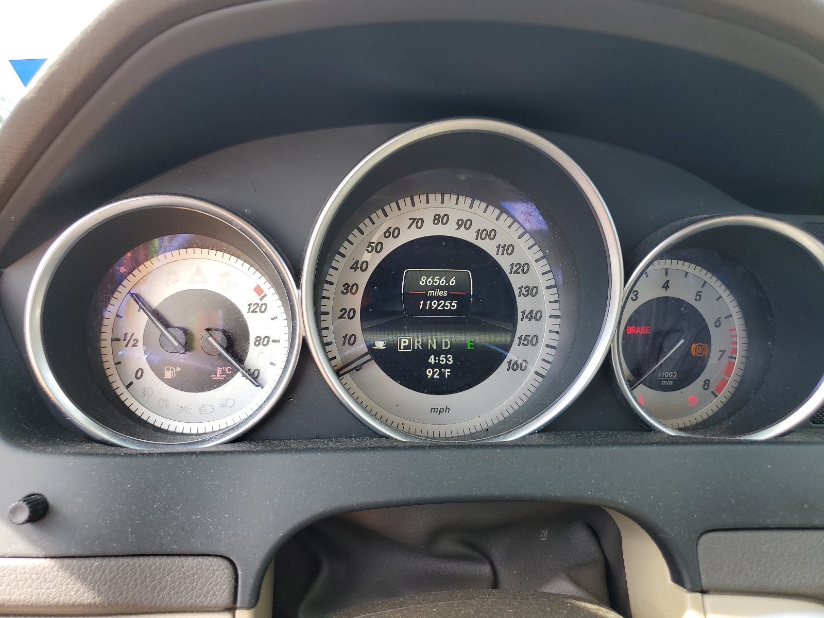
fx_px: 619
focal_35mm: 26
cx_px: 412
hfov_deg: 67.3
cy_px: 309
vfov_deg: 53.1
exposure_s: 1/145
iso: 50
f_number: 1.5
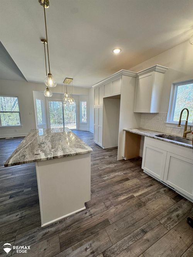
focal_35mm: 14
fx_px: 104
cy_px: 128
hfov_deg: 85.7
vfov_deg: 102.1
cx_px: 96
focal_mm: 2.22
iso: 80
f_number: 2.2
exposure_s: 1/120
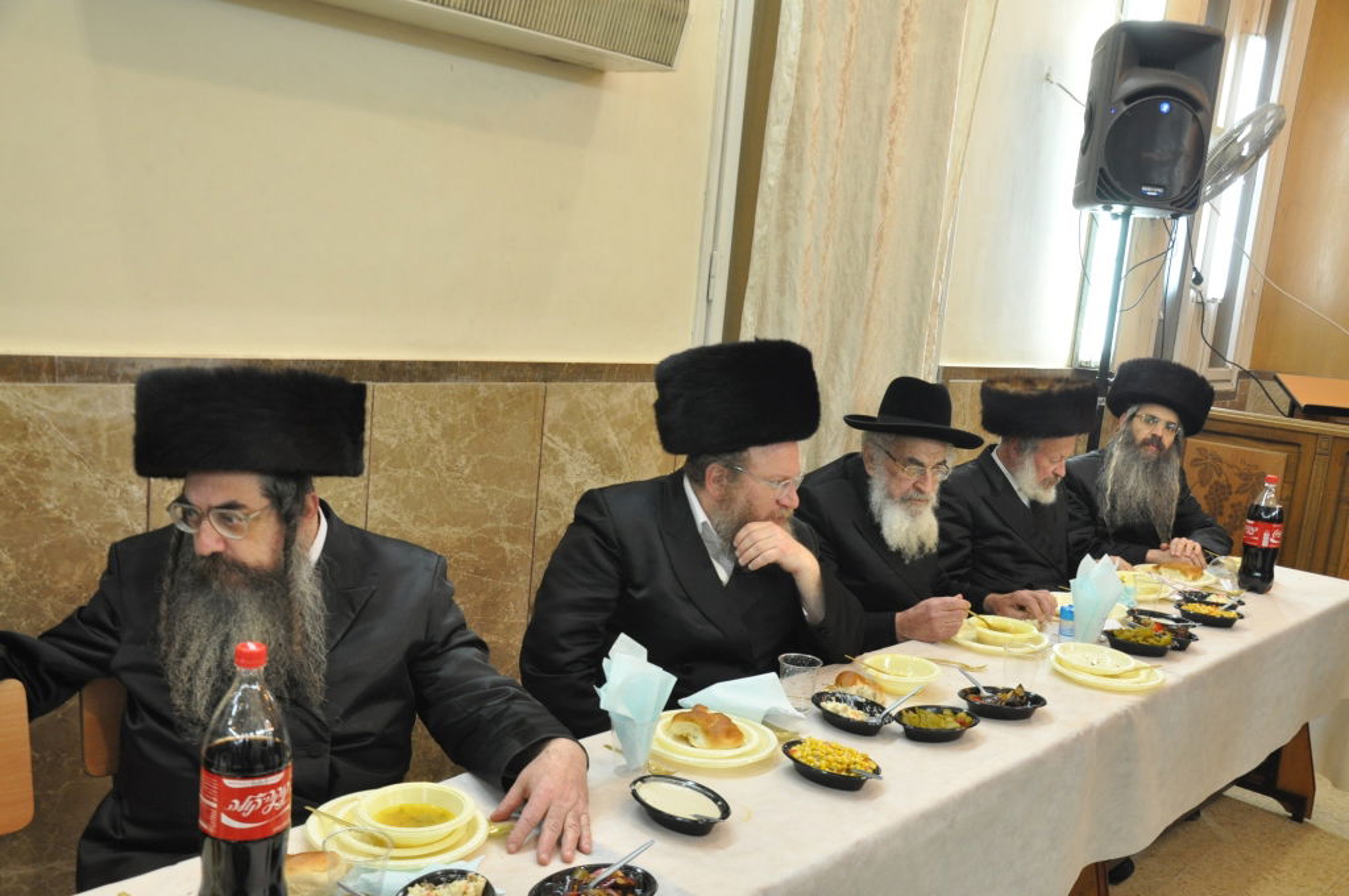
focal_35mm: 33
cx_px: 674
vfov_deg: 39.9
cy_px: 448
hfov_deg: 57.3
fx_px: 1235
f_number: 5.6
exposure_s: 1/50
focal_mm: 22
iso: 800
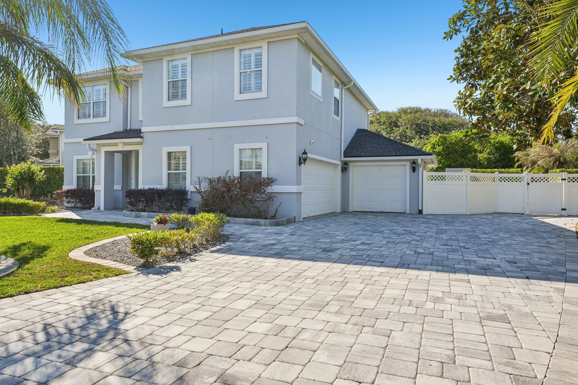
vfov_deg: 53.1
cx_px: 289
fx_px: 385
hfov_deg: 73.7
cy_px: 192
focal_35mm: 24
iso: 100
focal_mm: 24
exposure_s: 1/60
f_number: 11
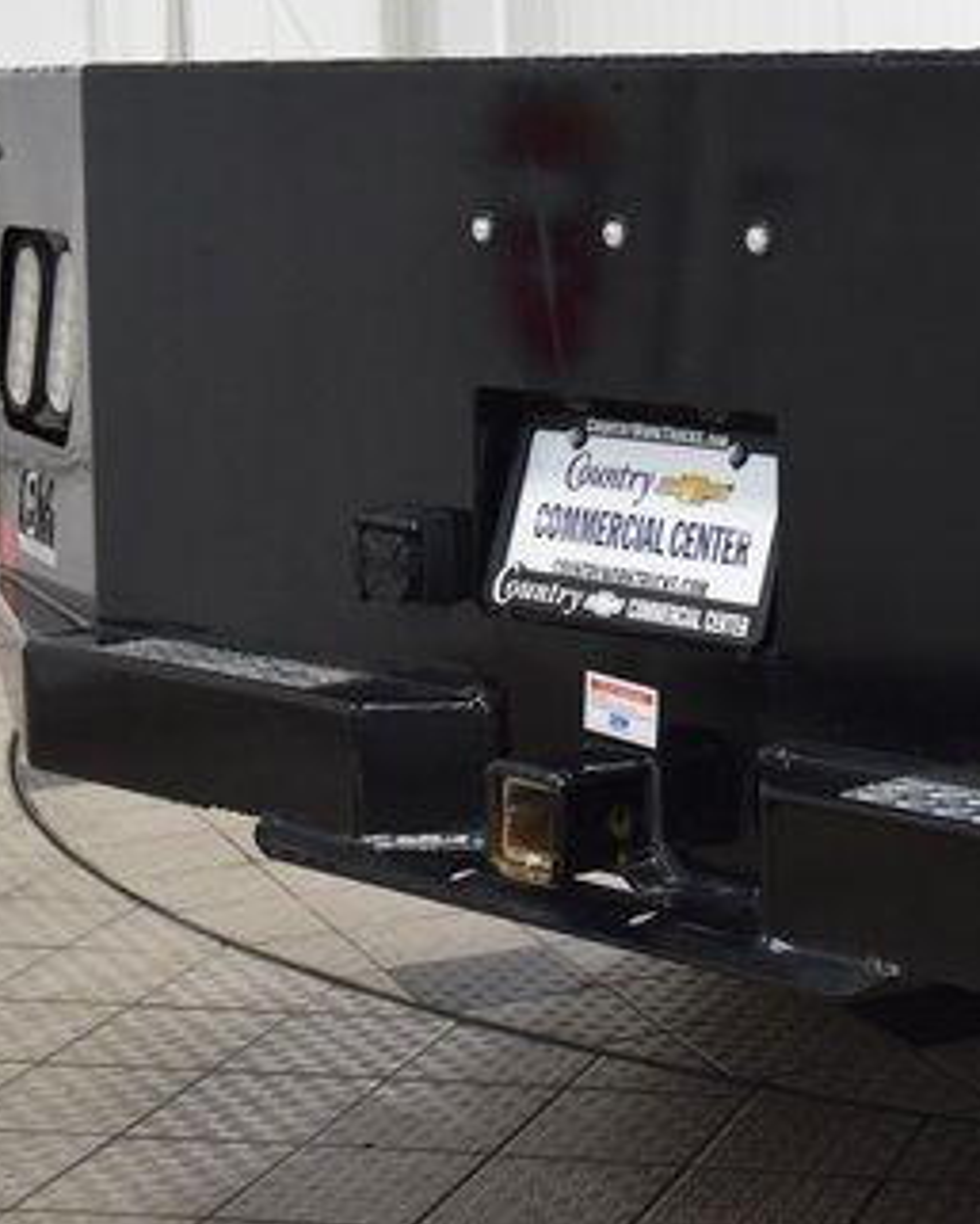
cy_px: 459
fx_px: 3150
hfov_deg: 17.0
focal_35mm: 87
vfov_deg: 21.9
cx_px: 1129
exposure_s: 1/60
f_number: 5
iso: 1600
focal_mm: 31
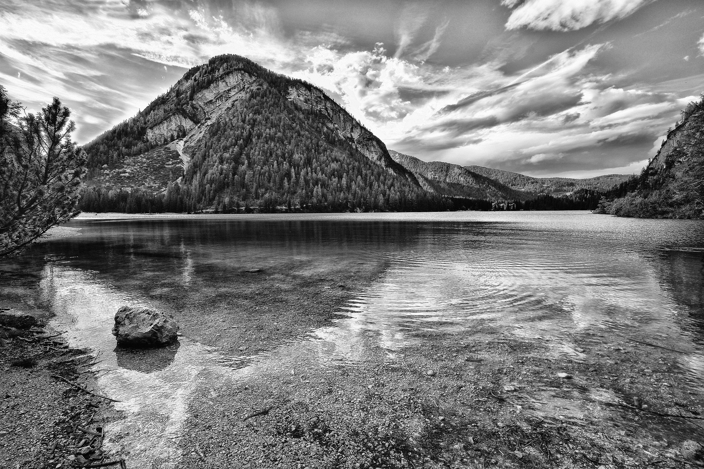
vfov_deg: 77.3
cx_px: 352
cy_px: 234
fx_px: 293
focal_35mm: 15
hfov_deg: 100.4
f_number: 10
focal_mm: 10
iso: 100
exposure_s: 1/100
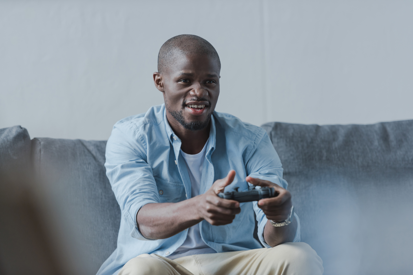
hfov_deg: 11.4
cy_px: 138
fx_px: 2066
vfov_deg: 7.6
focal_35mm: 180
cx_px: 206
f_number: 2.8
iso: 400
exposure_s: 1/100
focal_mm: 180
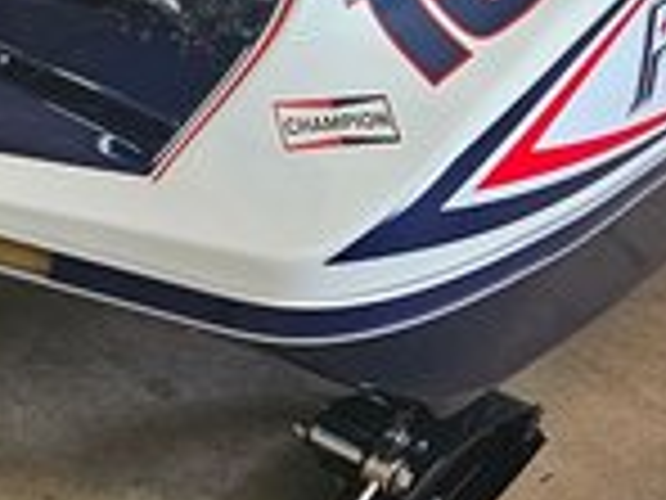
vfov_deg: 14.8
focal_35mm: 98
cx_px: -277
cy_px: -7
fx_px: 1885
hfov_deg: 18.2
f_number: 1.8
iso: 250
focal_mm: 5.4
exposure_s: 1/120
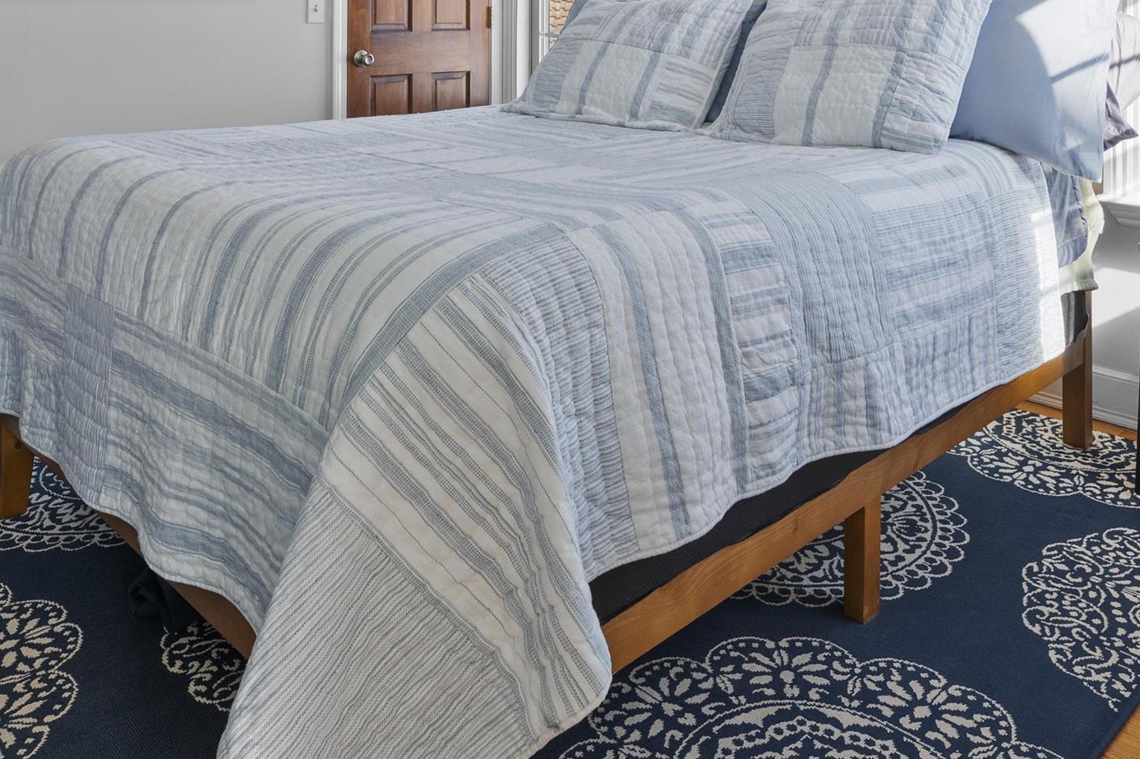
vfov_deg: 39.0
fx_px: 981
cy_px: 64
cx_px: 524
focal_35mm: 31
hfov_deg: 60.2
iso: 250
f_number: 7.1
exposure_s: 1/4
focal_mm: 14
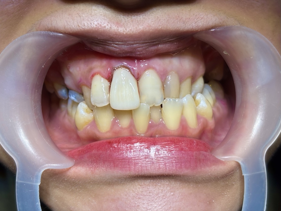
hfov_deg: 36.8
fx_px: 422
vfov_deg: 28.0
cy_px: 106
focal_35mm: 52
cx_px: 140
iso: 32
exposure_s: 1/626
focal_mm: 5.96
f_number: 1.6
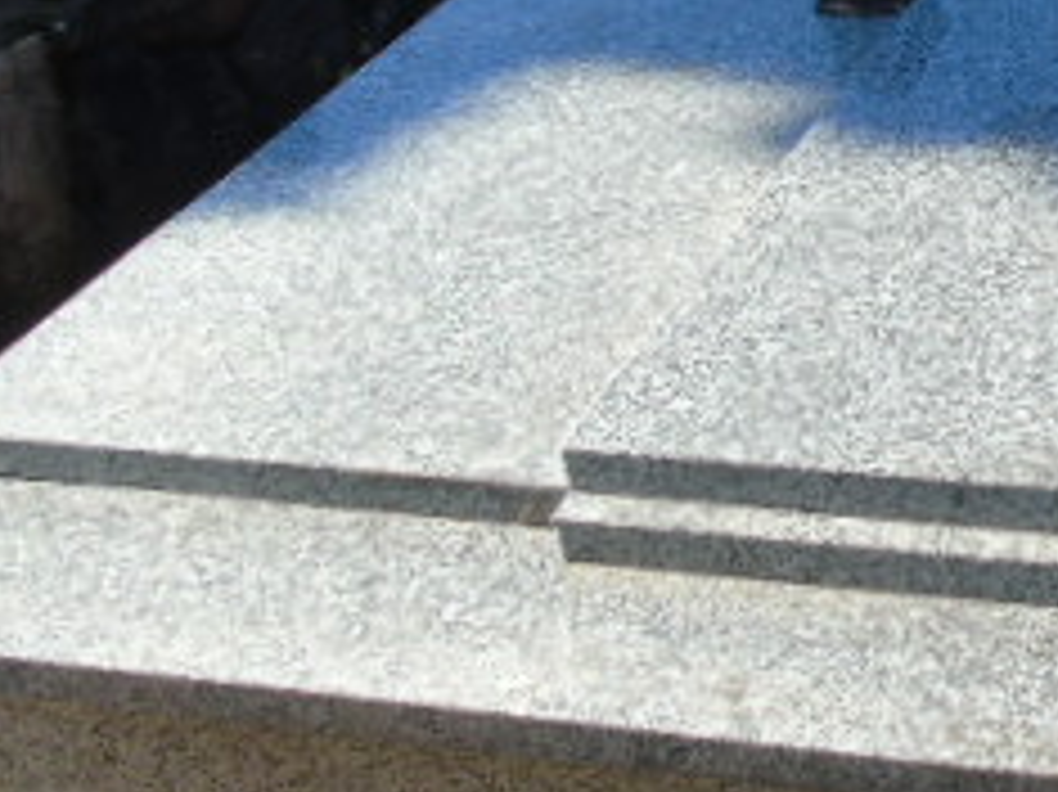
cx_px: 1252
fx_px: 2077
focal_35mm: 68
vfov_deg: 21.1
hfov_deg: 25.7
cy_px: 58
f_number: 3.4
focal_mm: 4.4
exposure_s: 1/400
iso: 80
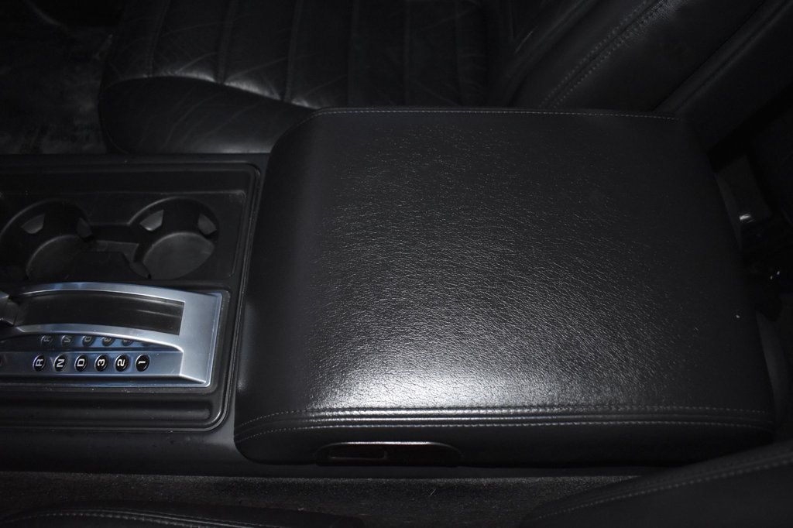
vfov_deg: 47.9
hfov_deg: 67.4
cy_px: 264
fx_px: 595
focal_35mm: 27
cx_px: 396
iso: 2200
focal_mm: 18
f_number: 3.5
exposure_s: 1/60
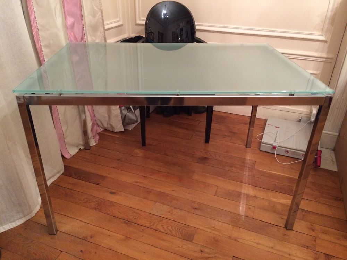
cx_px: 174
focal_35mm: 29
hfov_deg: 61.7
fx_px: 291
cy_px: 130
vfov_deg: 48.2
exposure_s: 1/17
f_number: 2.2
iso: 250
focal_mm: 4.15
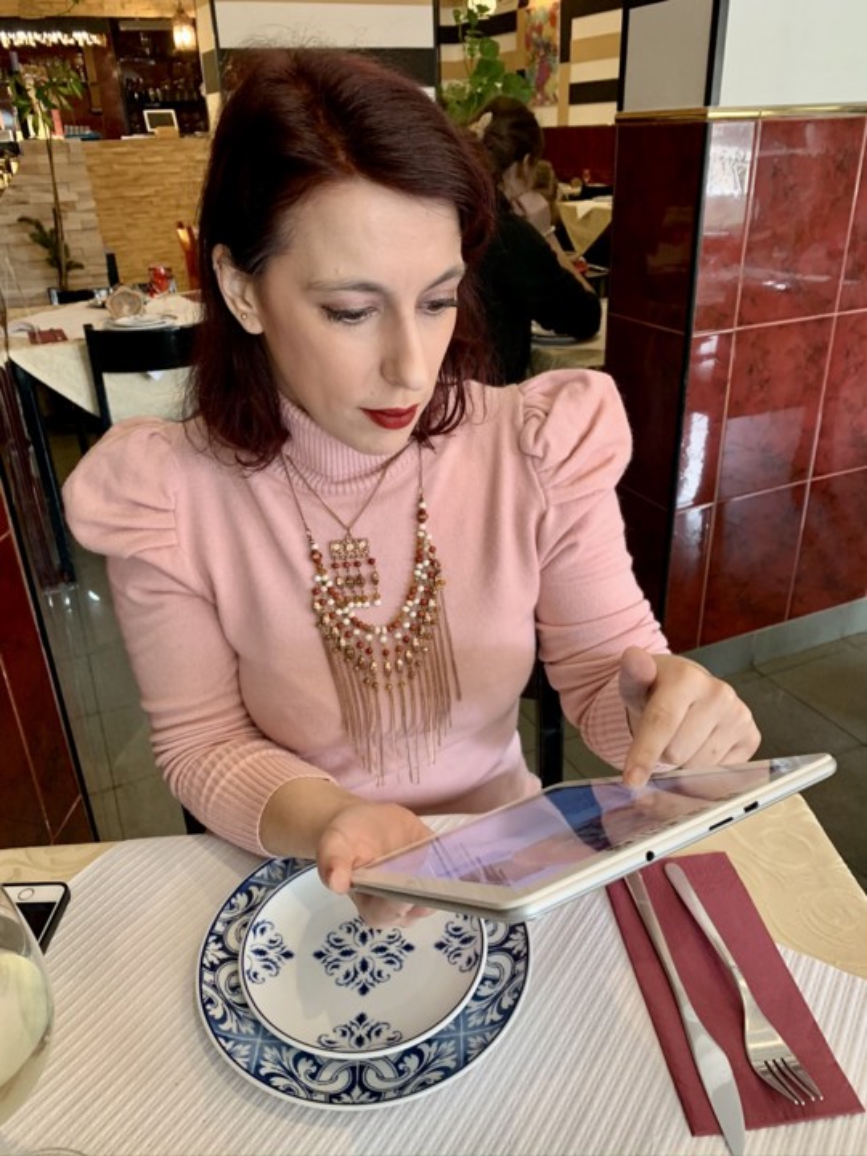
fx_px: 868
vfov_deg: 67.3
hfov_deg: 53.1
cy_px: 578
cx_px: 434
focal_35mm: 26
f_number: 1.8
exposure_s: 1/60
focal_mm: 4.25
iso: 250
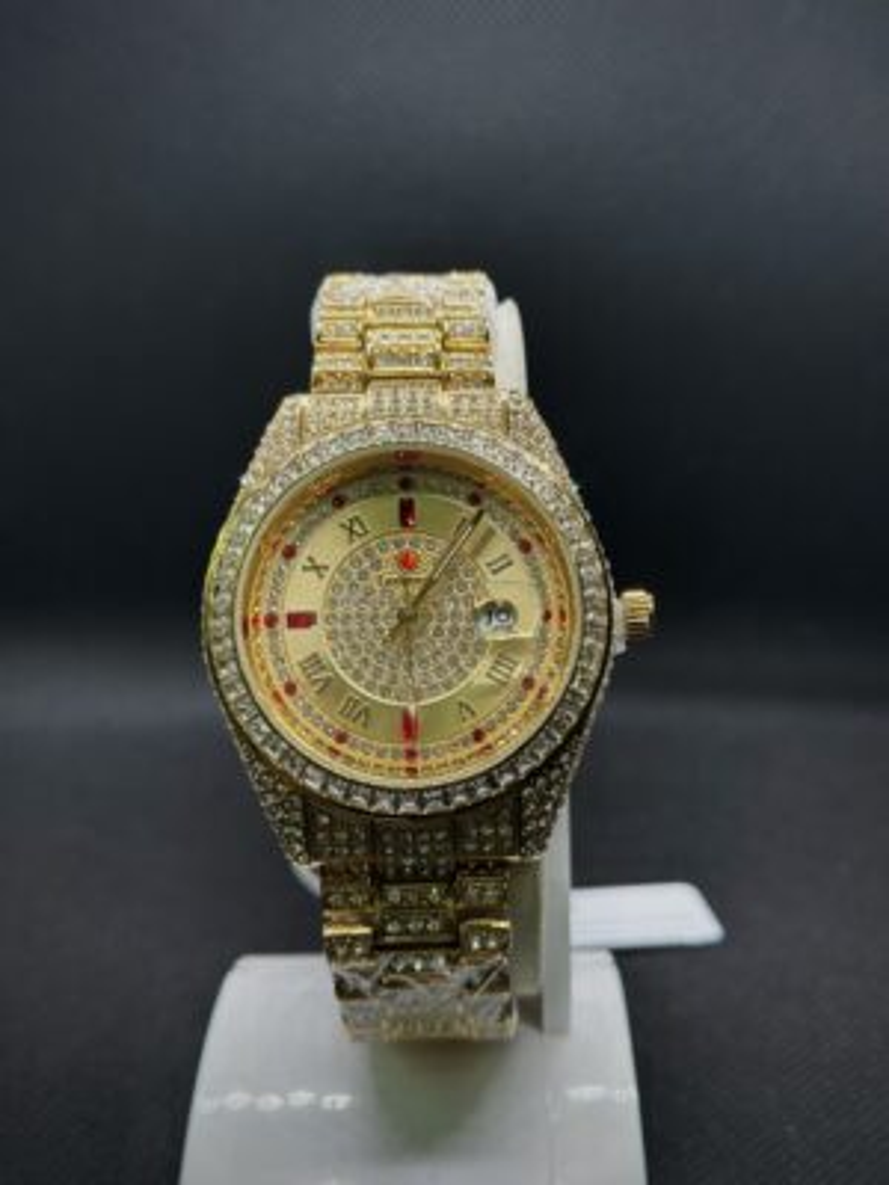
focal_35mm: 48
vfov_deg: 39.7
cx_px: 444
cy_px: 592
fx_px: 1644
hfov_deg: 30.3
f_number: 1.78
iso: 64
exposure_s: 1/100
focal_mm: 6.86
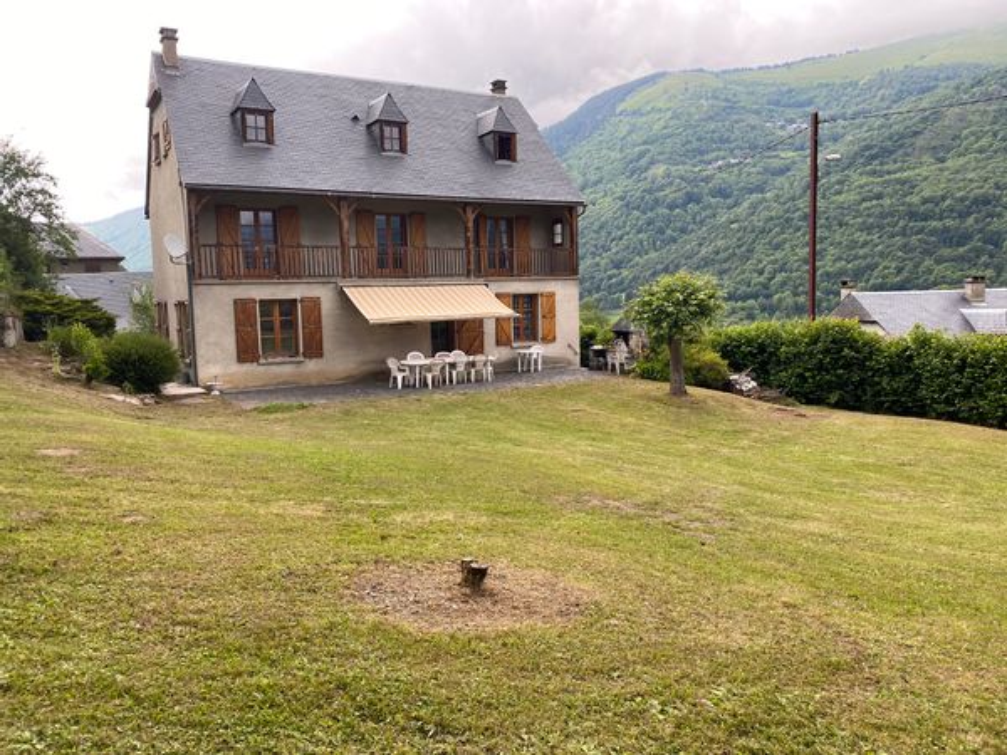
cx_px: 504
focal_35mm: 26
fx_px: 756
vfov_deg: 53.1
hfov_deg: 67.3
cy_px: 378
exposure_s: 1/189
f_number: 1.8
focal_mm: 4.25
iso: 32
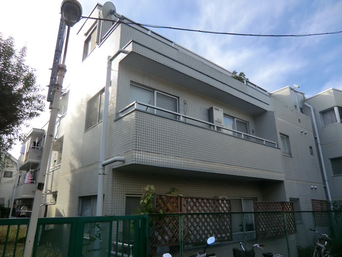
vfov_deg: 56.8
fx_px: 237
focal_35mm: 24
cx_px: 171
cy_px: 128
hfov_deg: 71.6
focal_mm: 4.3
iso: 64
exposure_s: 1/400
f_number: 3.2
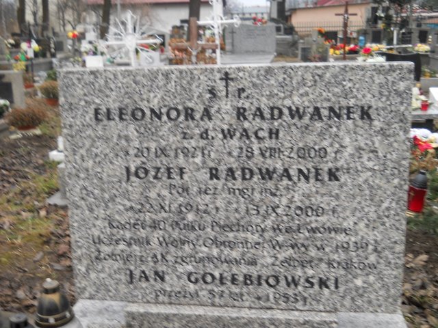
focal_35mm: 41
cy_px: 164
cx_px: 219
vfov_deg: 35.1
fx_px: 519
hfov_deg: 45.8
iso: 80
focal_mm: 6.72
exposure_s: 1/80
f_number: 3.1
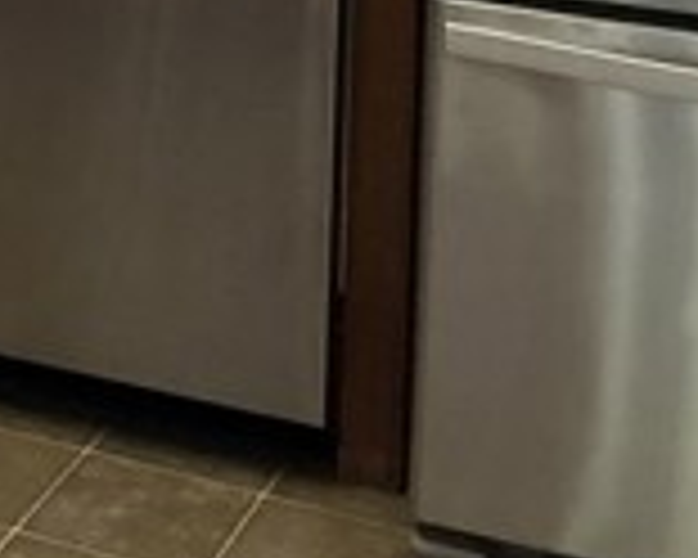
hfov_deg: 16.2
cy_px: -346
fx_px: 2334
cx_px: -185
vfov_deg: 12.7
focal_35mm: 113
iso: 40
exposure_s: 1/120
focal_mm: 3
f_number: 1.8
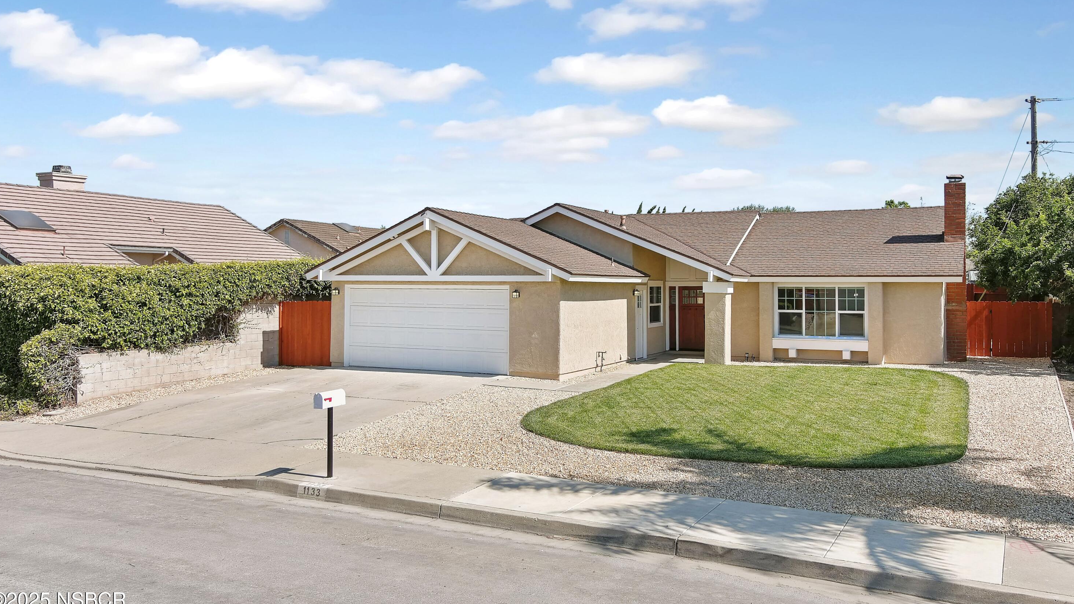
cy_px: 268
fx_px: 883
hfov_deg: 62.6
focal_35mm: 31
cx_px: 537
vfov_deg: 37.7
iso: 105
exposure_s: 1/3400
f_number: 2.8
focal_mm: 10.57
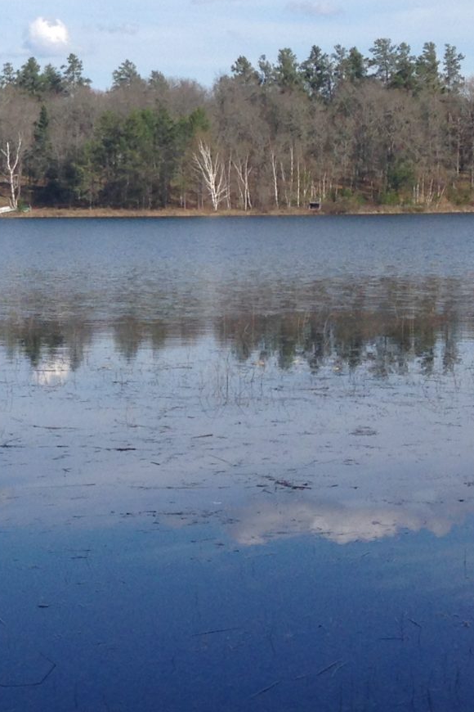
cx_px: -141
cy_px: 320
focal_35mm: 101
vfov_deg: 20.2
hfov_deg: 13.1
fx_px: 1995
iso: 50
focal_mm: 4.12
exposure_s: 1/1595
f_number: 2.4
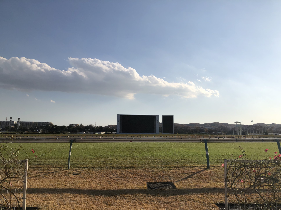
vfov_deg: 49.7
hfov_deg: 63.4
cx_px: 140
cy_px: 105
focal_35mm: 28
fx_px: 227
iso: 25
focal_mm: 4
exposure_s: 1/4878
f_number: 1.8
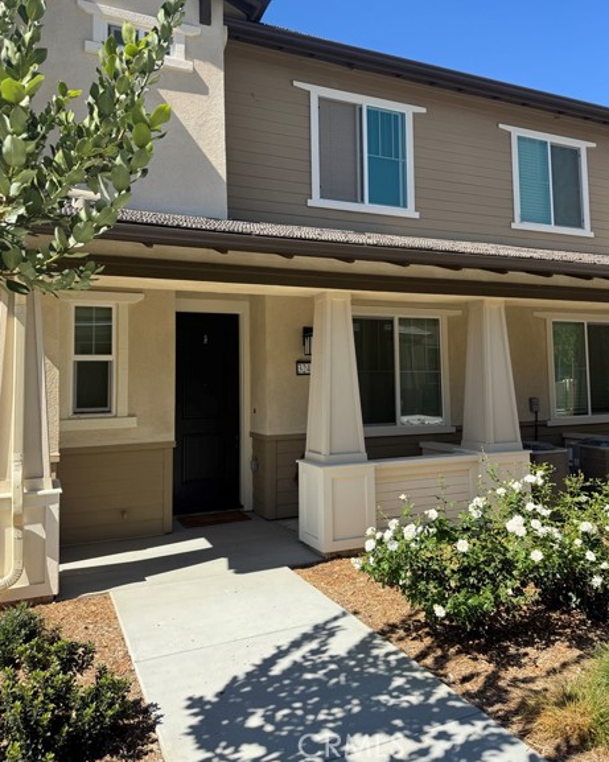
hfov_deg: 54.9
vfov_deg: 65.9
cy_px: 342
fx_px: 586
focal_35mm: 26
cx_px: 309
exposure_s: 1/2506
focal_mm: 6.76
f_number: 1.78
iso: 80
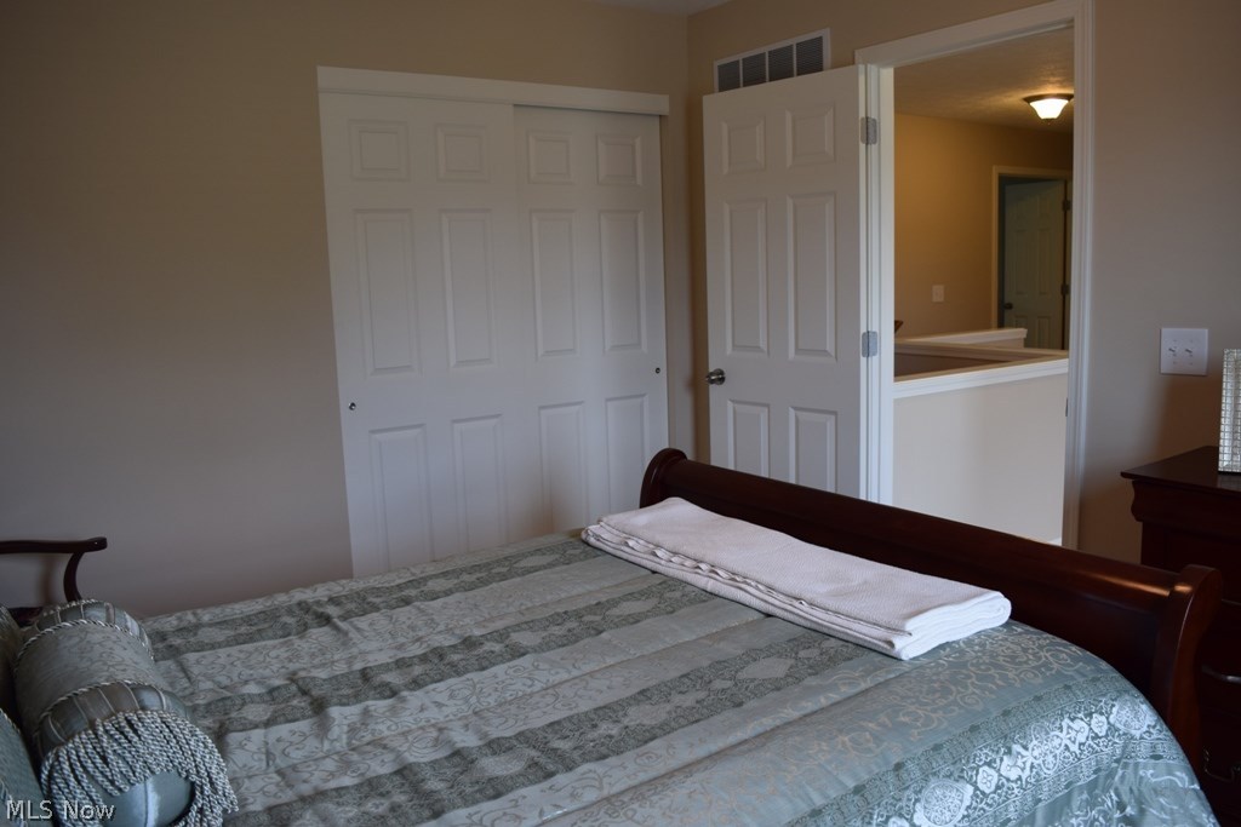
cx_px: 620
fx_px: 931
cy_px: 414
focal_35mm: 27
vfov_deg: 47.9
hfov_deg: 67.4
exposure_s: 1/80
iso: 400
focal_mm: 18
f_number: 4.5
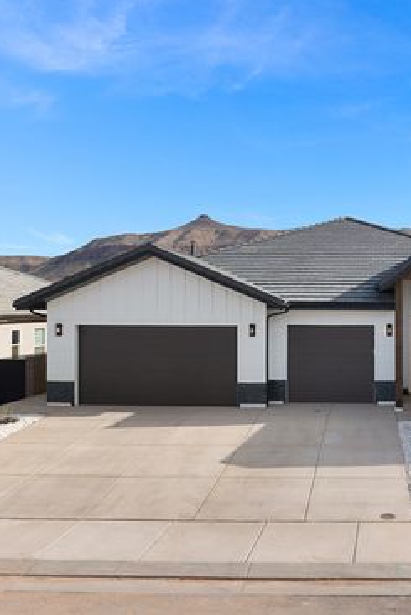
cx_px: 359
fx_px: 582
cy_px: 302
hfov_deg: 36.8
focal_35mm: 34
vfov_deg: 55.8
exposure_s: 1/25
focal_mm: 12.29
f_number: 2.8
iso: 140
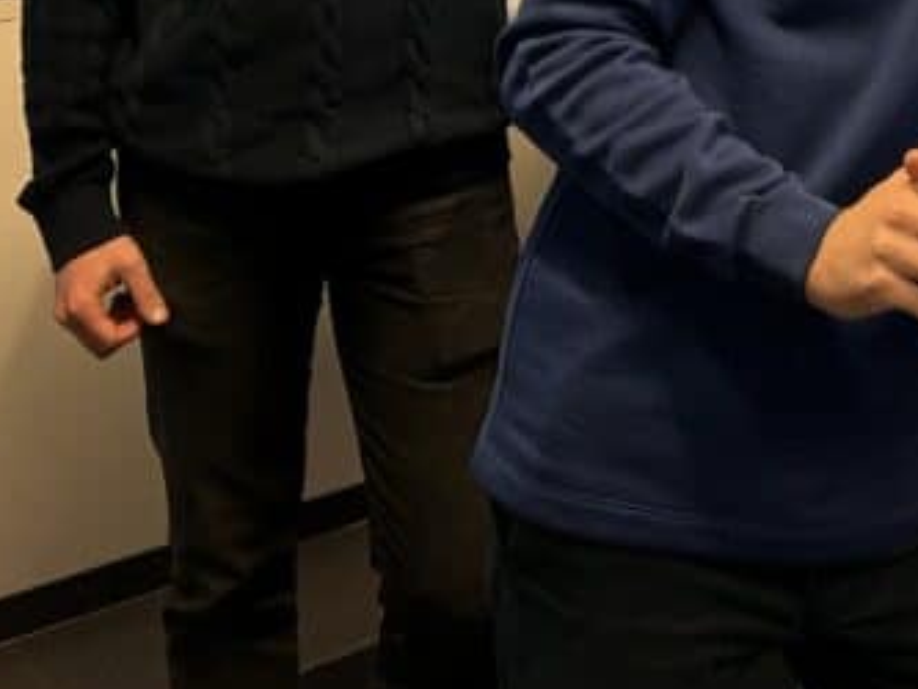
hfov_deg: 23.5
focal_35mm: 80
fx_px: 2122
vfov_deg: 16.8
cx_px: 893
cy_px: -336
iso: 125
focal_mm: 5.7
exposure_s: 1/75
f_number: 1.5
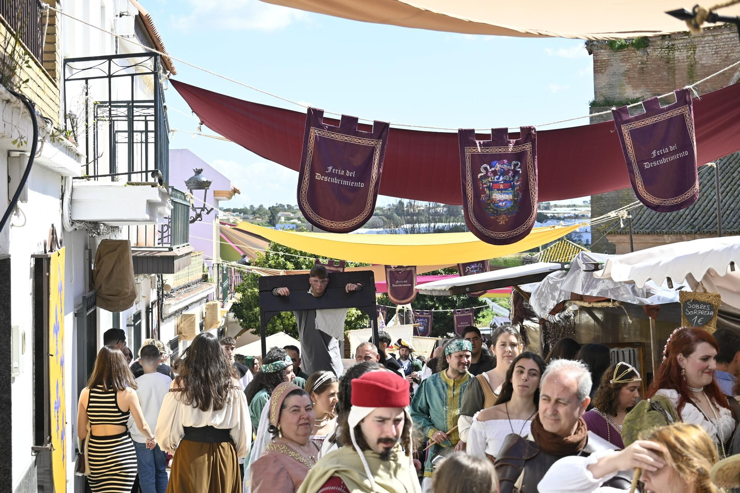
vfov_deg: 18.2
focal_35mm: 75
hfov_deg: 27.0
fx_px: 1541
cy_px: 246
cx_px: 370
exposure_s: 1/400
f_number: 5.6
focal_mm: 50
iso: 160
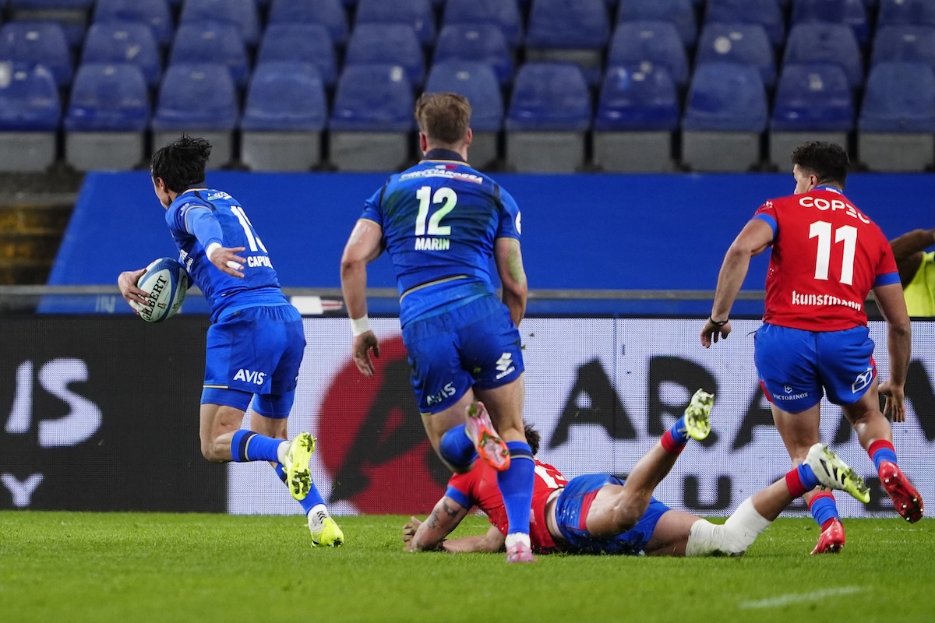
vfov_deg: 2.5
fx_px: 14543
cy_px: 312
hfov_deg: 3.7
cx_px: 468
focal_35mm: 560
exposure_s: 1/1000
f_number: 4
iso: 2500
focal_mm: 560
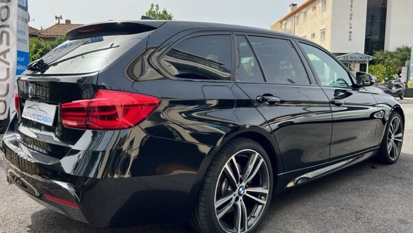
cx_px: 209
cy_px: 103
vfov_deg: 38.9
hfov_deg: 64.3
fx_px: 329
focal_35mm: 30
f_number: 1.5
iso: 50
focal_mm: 5.7
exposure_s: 1/1972
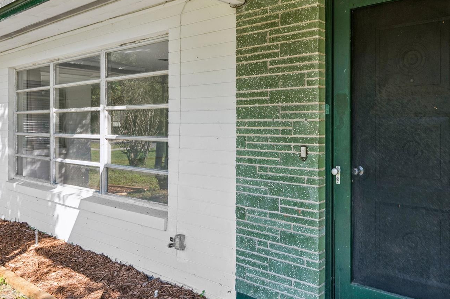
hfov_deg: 59.8
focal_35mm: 31
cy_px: 121
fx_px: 387
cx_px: 271
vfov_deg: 42.1
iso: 200
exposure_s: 1/60
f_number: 11
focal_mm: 17
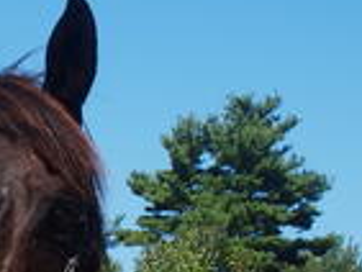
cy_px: 234
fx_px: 1539
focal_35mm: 147
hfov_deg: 12.9
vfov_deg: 10.1
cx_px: -123
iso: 100
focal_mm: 9.8
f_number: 4
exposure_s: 1/800
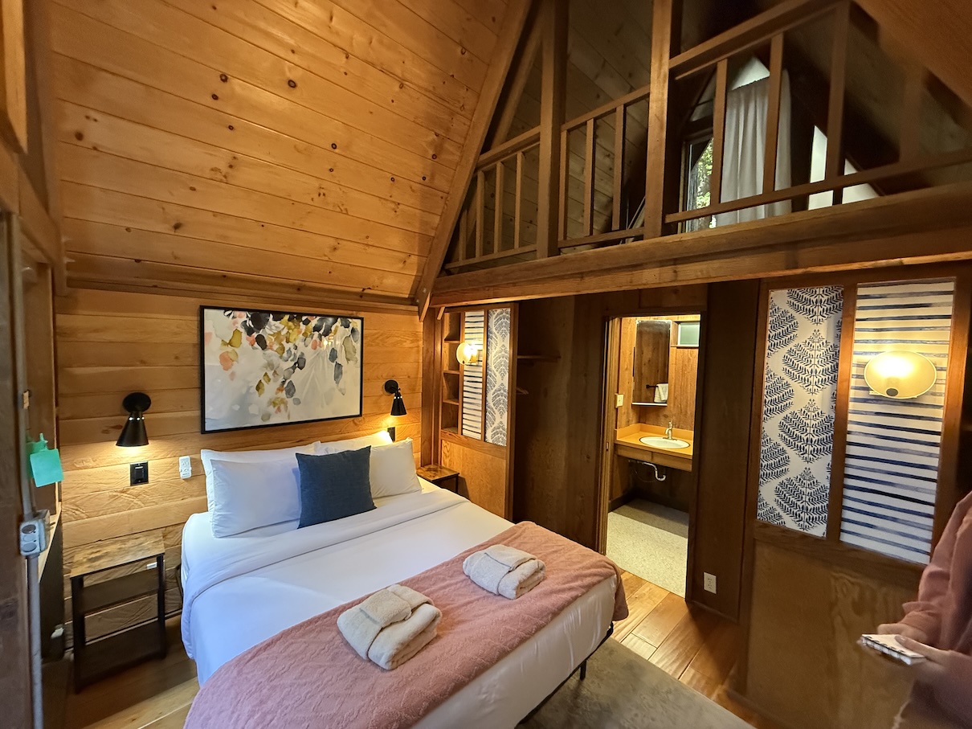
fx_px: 393
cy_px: 364
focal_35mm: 14
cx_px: 486
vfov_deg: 85.7
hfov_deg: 102.1
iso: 640
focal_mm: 2.22
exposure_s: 1/60
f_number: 2.2
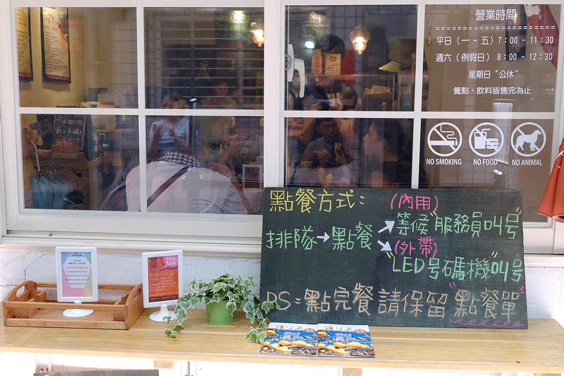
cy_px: 188
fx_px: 564
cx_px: 282
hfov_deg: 53.1
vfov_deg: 36.9
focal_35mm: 36
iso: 400
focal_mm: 24.3
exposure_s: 1/52
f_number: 4.2
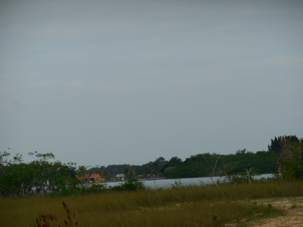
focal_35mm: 193
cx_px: 152
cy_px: 114
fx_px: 1689
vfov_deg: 7.7
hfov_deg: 10.2
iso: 125
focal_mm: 34.4
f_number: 5.5
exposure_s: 1/1000
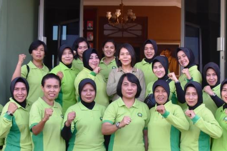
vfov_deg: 25.3
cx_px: 128
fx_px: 334
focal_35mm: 53
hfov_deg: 37.5
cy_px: 106
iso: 800
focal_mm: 18
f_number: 7.1
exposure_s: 1/200
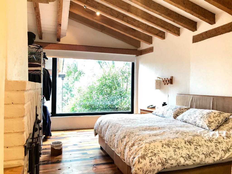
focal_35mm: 28
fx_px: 188
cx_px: 116
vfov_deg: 49.7
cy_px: 87
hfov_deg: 63.4
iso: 40
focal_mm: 3.99
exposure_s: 1/17
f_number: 1.8
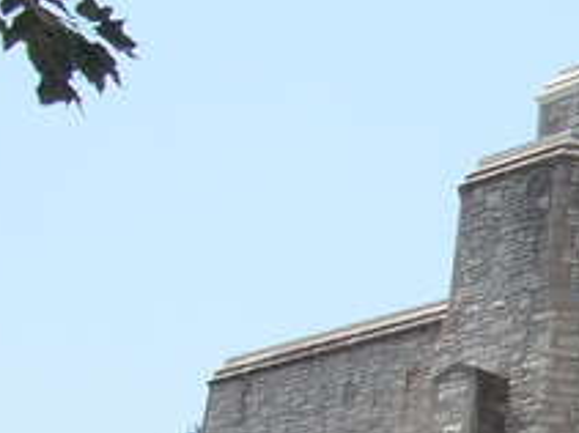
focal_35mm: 114
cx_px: 1054
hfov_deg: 15.0
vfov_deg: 12.6
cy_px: 554
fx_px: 1906
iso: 80
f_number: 3.3
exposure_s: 1/640
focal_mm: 5.3
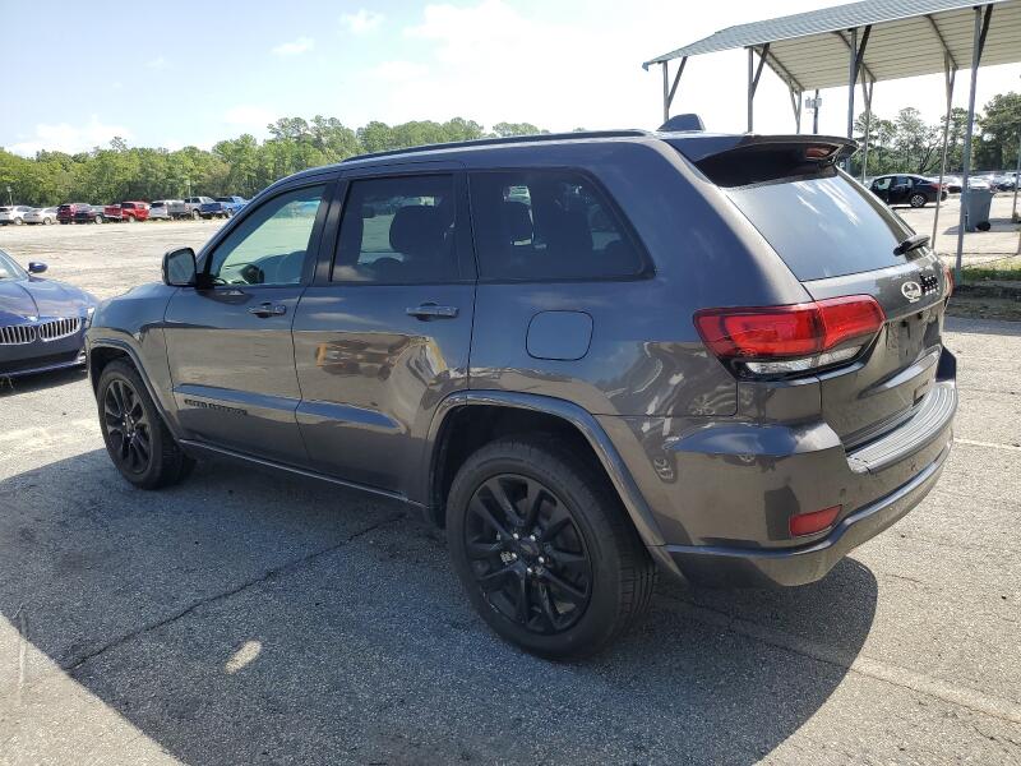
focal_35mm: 26
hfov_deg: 67.3
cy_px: 383
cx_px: 510
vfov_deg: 53.1
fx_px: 767
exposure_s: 1/1667
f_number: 1.5
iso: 50
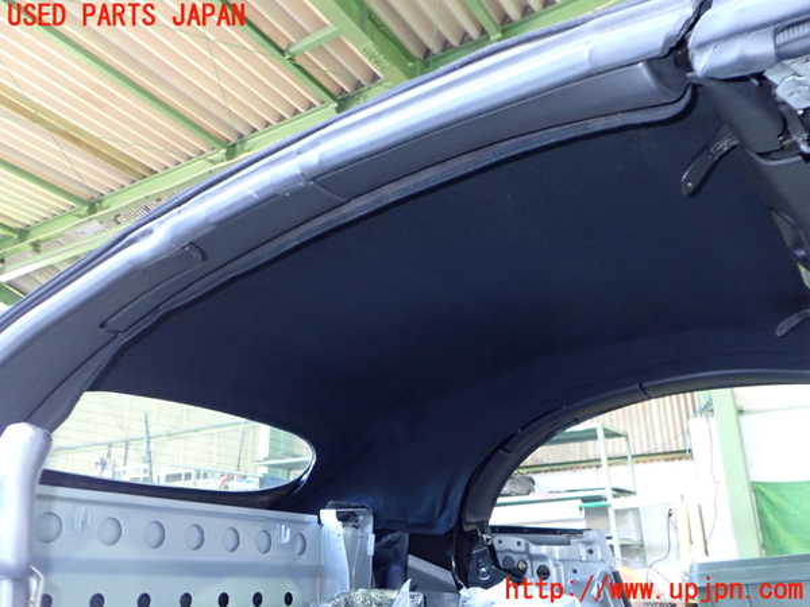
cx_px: 405
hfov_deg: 60.0
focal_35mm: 30
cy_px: 304
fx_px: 702
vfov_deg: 46.8
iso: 800
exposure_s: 1/13
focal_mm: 5.4
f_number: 2.3
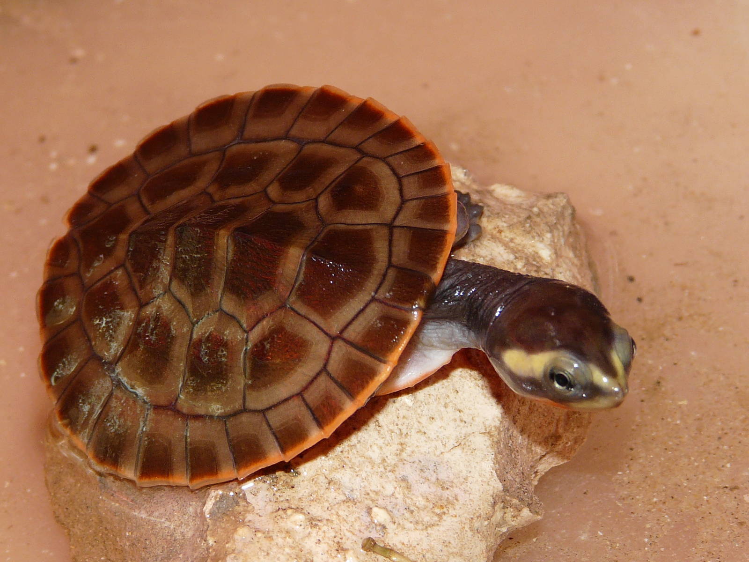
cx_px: 374
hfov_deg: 9.6
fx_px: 4457
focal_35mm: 206
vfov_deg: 7.2
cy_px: 281
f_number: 4
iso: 100
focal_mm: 21.1
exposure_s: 1/60
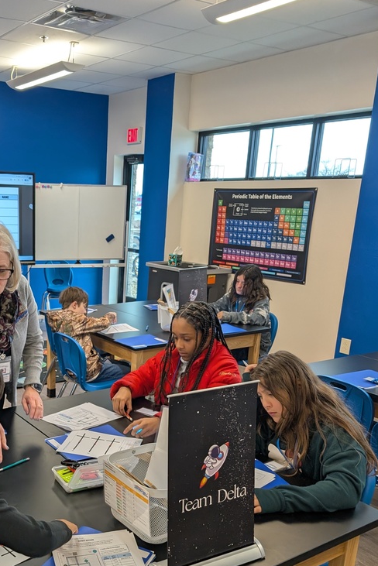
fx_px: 551
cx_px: 83
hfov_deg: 36.8
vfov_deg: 53.4
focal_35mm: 35
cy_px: 373
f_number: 1.68
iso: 178
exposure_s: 1/120
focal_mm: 6.9
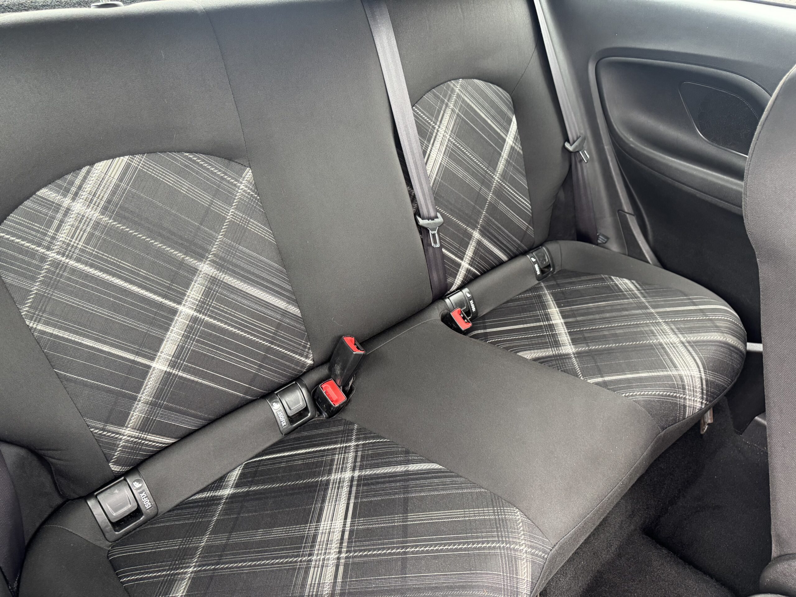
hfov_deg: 71.6
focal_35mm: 24
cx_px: 398
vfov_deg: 56.8
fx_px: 552
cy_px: 298
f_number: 1.78
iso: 320
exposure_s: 1/60
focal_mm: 6.76
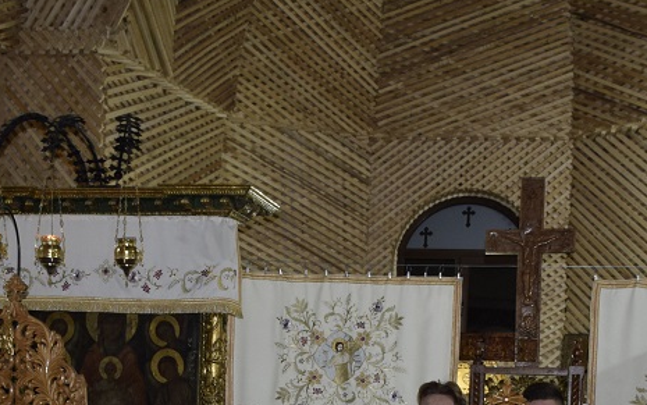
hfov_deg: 28.9
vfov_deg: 17.1
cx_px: 285
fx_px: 1252
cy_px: 544
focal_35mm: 71
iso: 720
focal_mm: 18
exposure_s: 1/30
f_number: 3.5
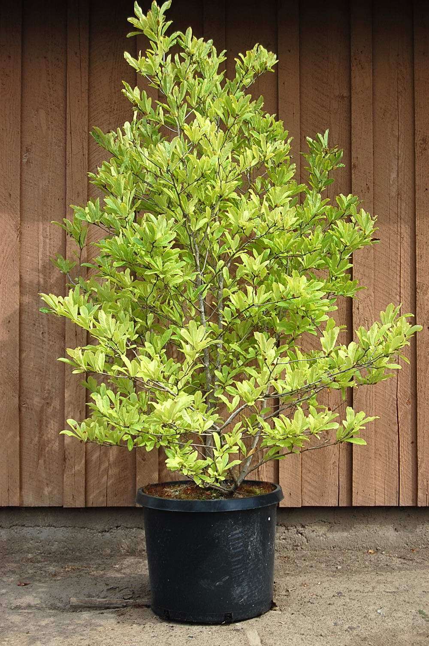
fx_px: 1021
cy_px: 323
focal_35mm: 57
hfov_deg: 23.7
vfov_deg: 35.1
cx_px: 214
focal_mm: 38
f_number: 7.1
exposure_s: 1/200
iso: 200
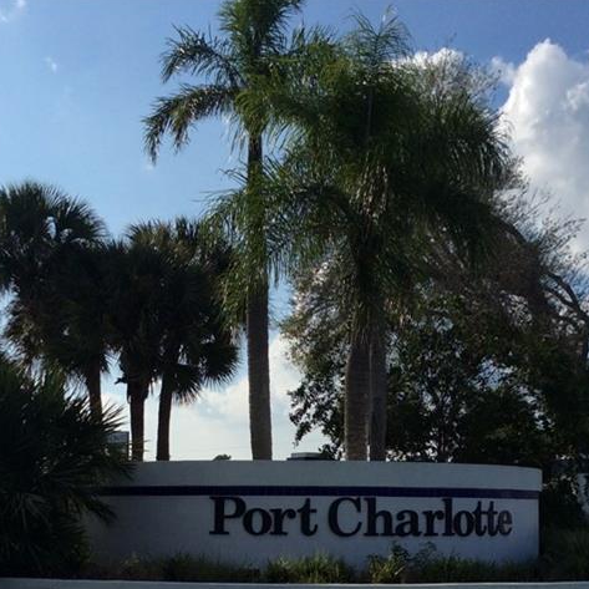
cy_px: 471
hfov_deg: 27.3
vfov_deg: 26.8
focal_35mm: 63
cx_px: 279
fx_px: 1213
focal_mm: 3.3
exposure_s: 1/2865
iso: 32
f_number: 2.4
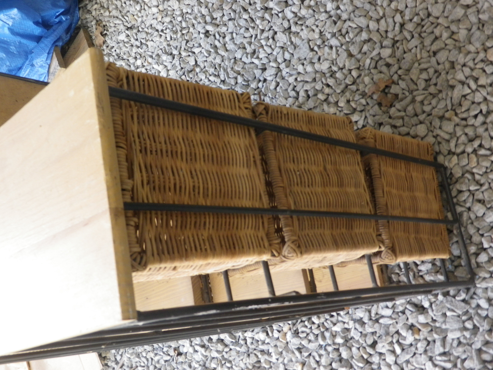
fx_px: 555
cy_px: 185
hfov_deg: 47.9
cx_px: 246
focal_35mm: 39
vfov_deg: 36.8
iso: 200
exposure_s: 1/50
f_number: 4
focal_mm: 7
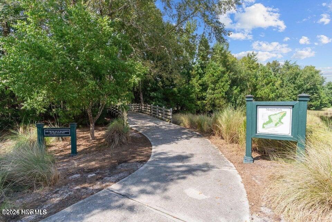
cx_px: 166
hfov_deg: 93.3
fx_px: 157
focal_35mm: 17
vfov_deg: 70.4
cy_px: 111
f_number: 5
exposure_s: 1/1000
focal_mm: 17
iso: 125
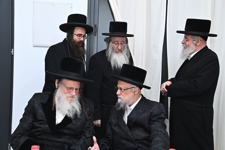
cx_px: 112
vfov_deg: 28.0
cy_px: 75
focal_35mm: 48
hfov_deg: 41.1
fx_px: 300
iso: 1250
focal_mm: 48
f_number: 8
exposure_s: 1/200
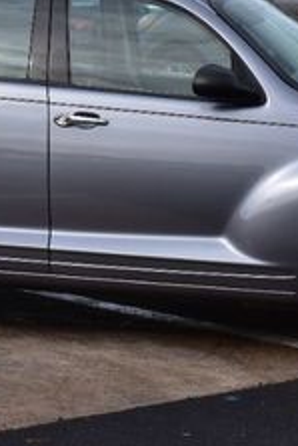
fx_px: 1921
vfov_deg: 13.2
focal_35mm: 155
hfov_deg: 8.9
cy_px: 105
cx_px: 104
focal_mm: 36
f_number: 11
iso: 400
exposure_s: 1/500
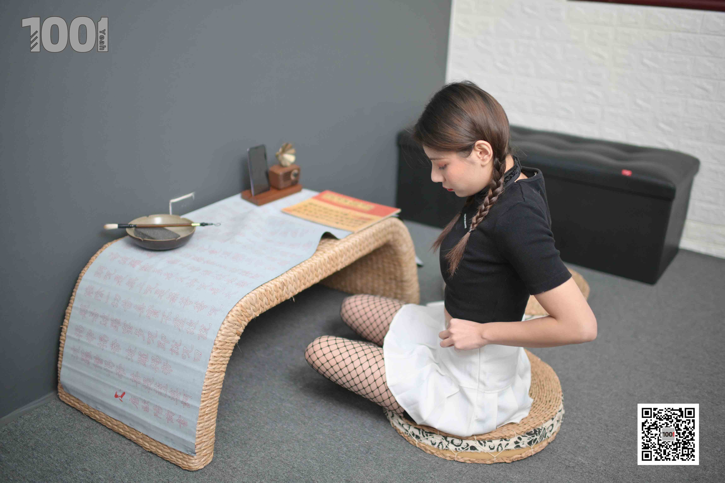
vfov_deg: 37.9
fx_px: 705
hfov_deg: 54.4
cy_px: 242
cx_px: 362
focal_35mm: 35
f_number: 1.4
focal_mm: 35
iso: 400
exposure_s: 1/200
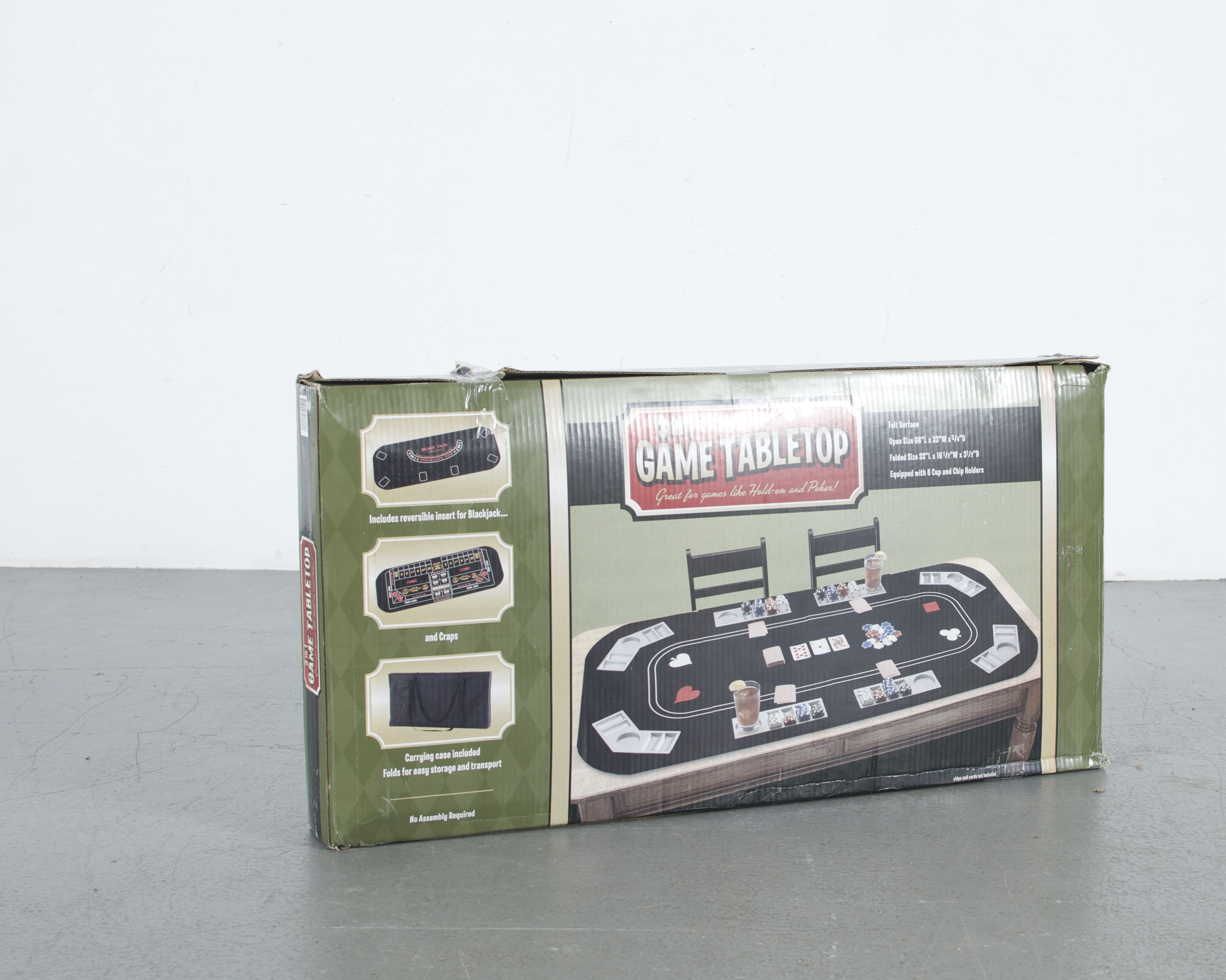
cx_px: 735
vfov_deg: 25.6
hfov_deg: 31.6
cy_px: 491
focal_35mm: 60
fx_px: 2161
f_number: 6.3
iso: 100
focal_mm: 35
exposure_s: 1/125
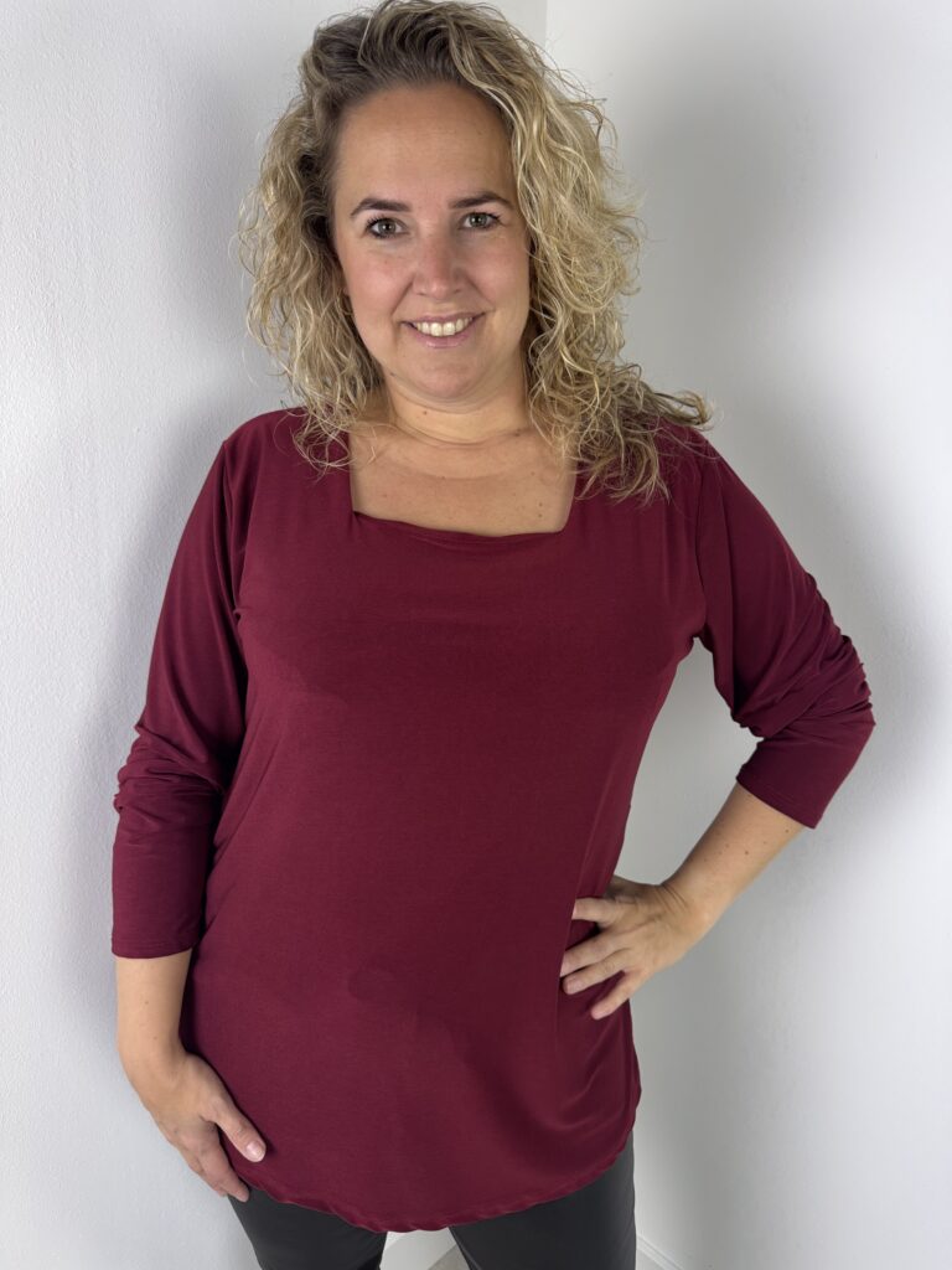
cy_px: 635
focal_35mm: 24
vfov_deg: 71.6
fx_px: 880
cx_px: 476
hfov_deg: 56.8
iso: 125
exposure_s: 1/100
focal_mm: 6.76
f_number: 1.78
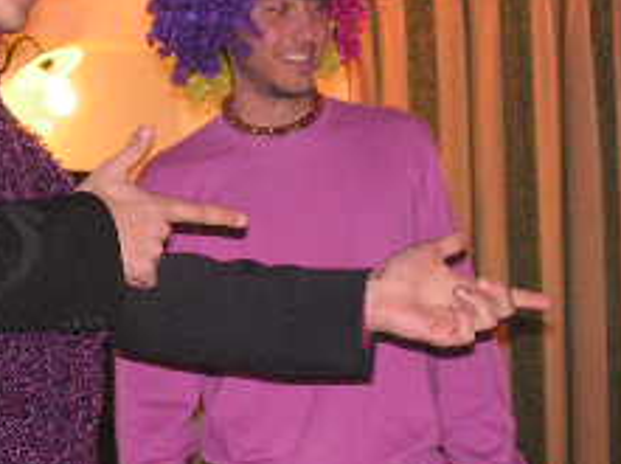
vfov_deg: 8.4
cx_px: 160
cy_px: 259
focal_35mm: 177
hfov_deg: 11.2
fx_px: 3170
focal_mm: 10.2
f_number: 3.3
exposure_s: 1/60
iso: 200
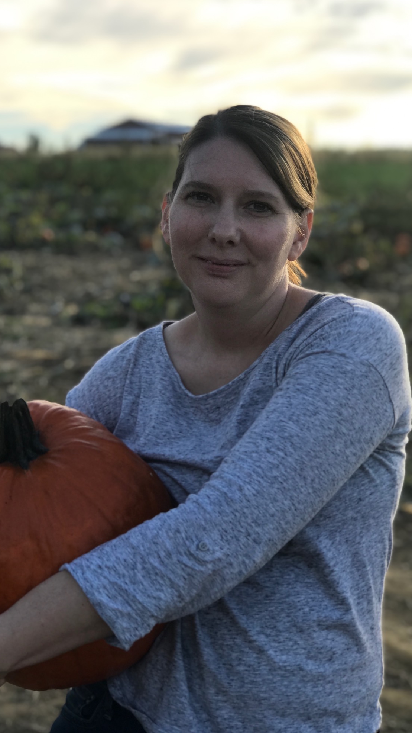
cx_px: 178
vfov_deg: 33.3
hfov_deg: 19.1
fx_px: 1223
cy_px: 367
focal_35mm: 63
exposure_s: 1/377
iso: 20
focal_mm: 6.6
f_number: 2.8
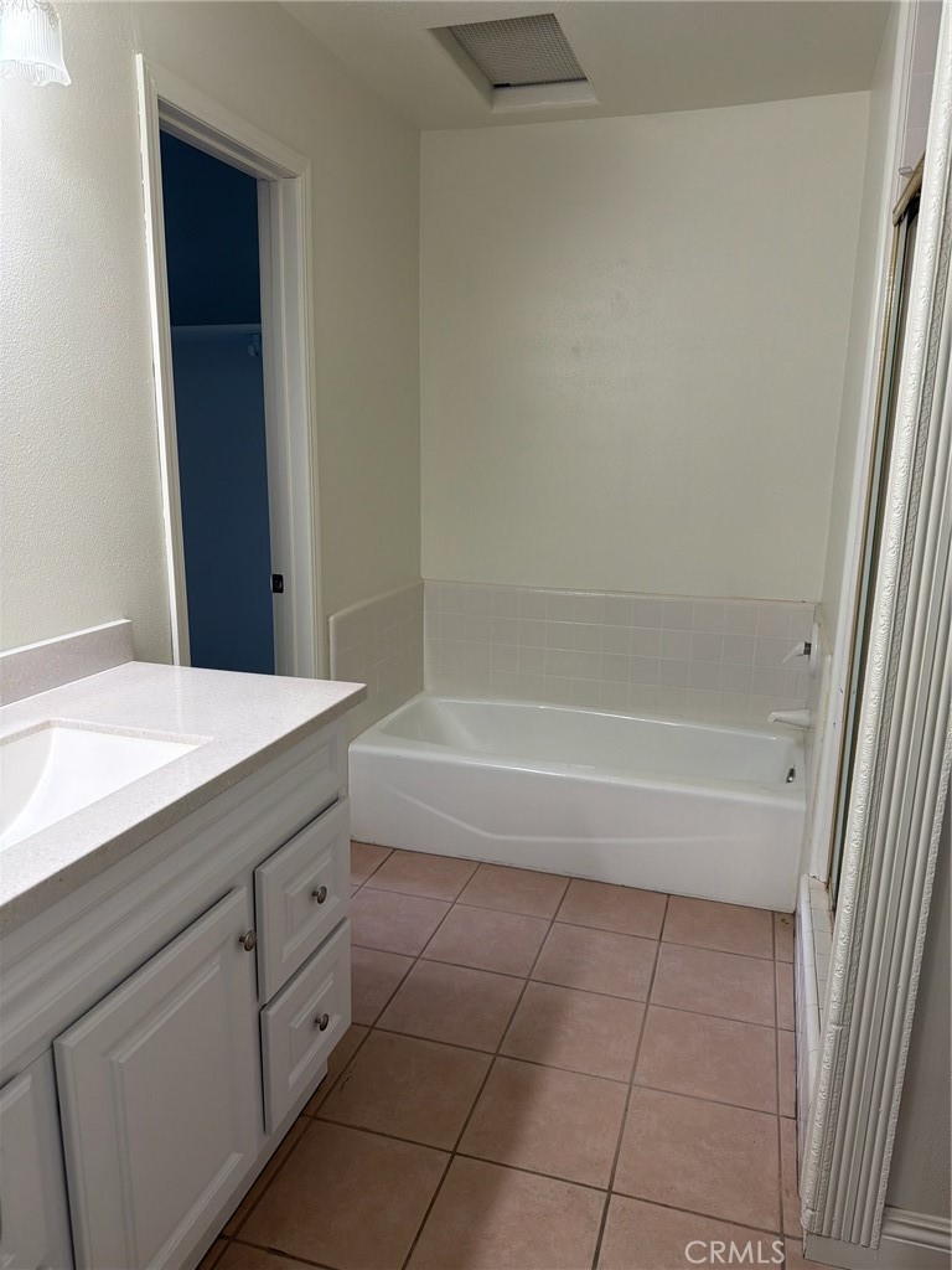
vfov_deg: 71.6
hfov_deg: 56.8
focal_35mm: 24
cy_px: 635
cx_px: 476
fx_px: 880
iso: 125
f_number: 1.78
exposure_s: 1/60
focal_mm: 6.76
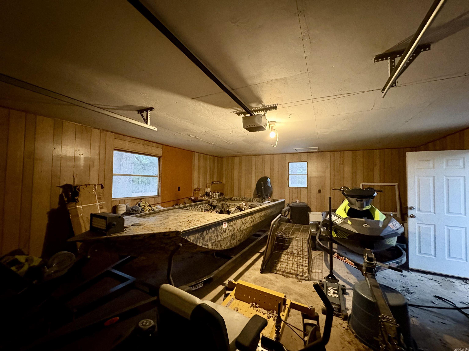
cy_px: 176
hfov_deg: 102.1
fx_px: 190
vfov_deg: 85.7
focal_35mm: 14
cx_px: 234
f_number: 2.2
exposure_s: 1/30
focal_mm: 2.22
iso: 1000
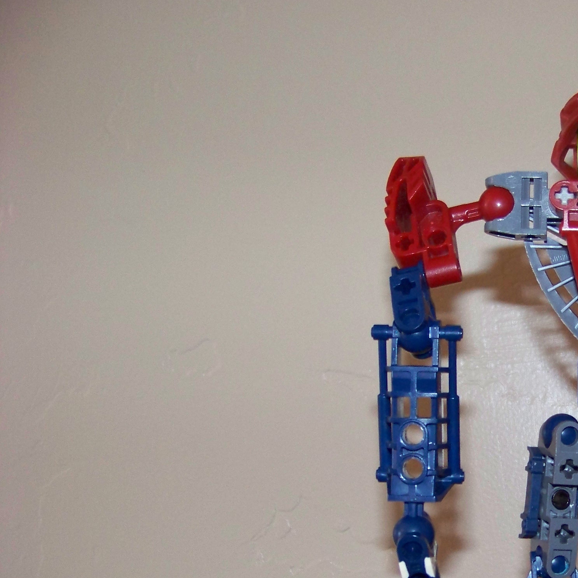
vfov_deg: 24.4
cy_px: 432
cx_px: 635
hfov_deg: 23.2
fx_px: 1322
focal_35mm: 70
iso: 200
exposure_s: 1/30
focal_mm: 5.85
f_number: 2.8
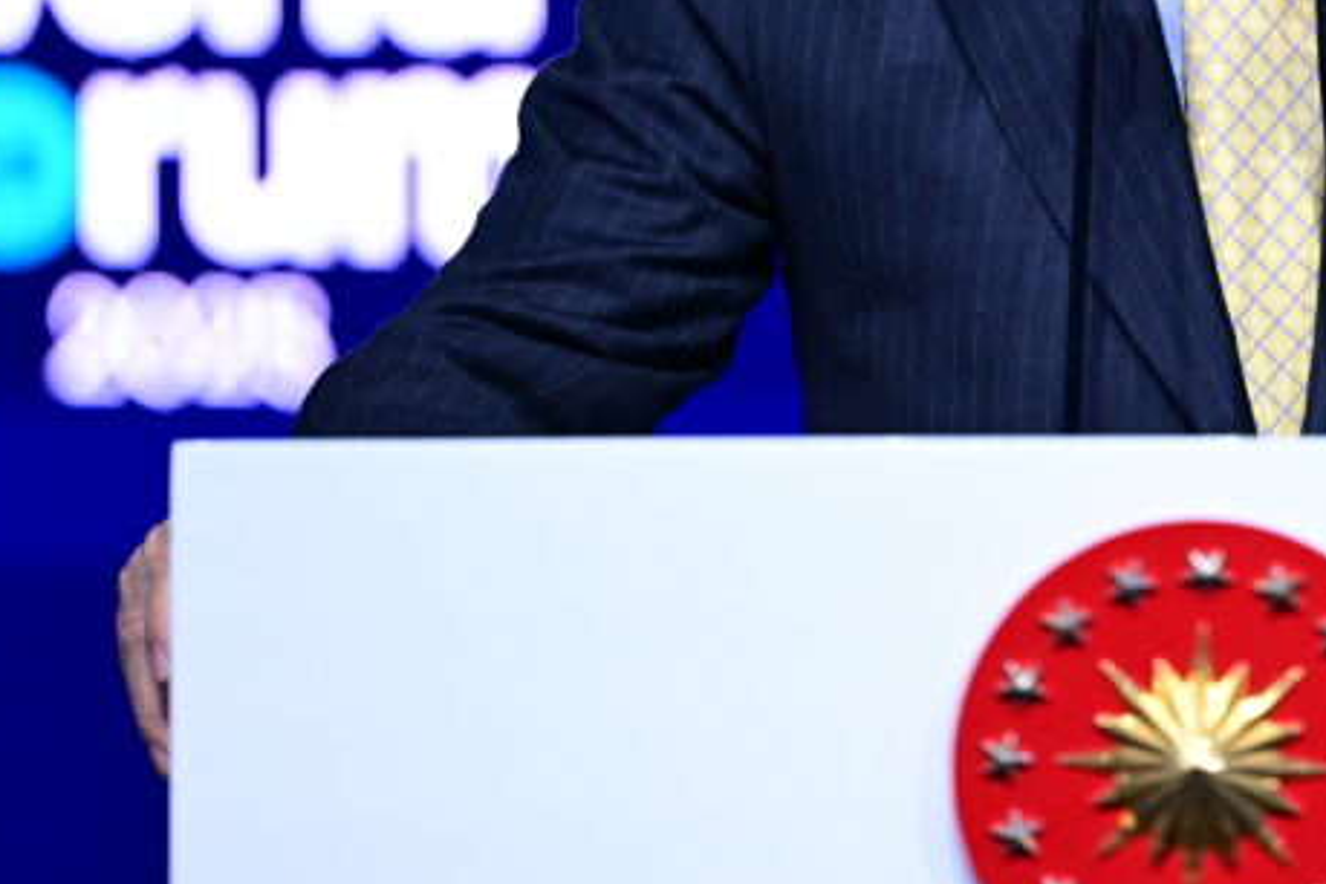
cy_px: -46
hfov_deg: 2.2
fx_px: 34289
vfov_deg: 1.5
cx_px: 1410
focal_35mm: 931
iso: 1600
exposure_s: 1/400
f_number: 2.8
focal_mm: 400
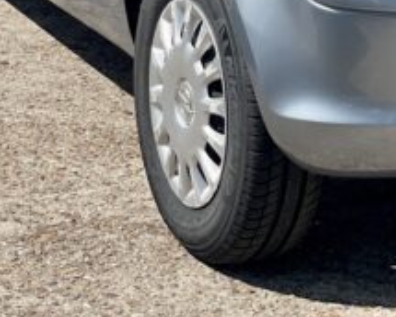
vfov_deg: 8.0
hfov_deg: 10.1
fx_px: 2215
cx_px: 381
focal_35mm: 189
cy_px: -210
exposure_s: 1/1653
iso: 32
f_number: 2
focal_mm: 6
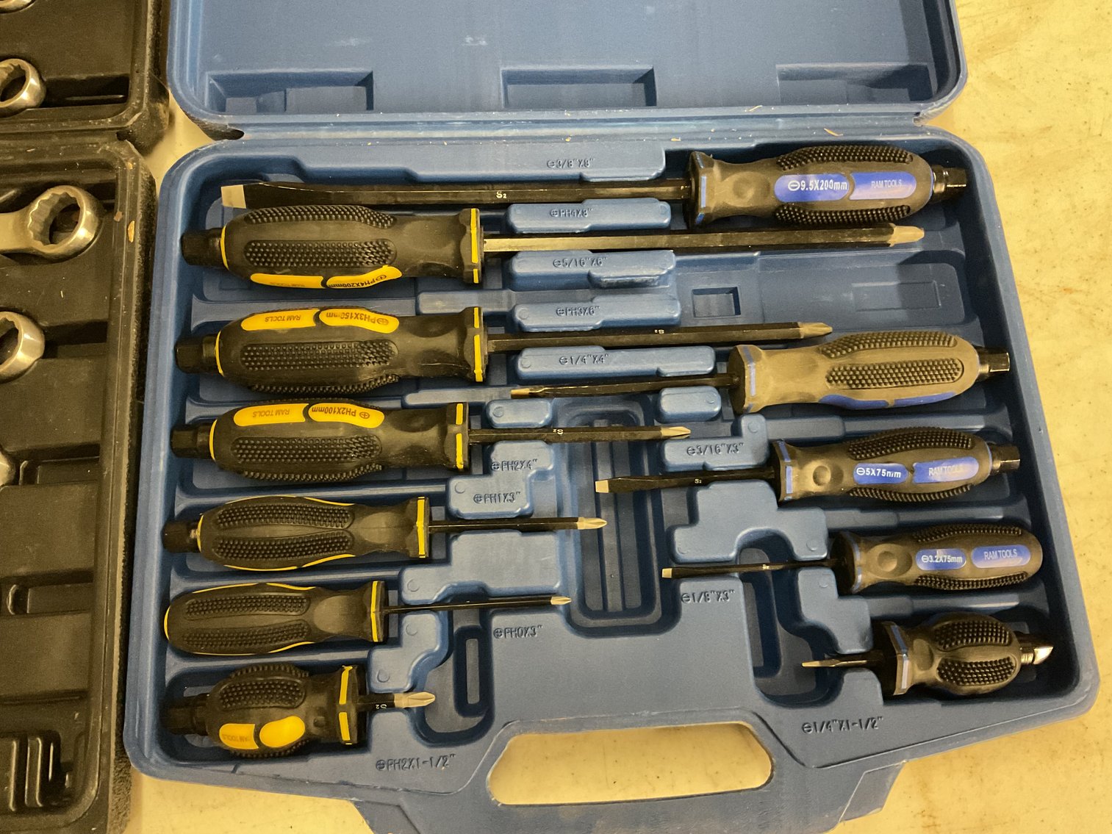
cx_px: 556
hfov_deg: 61.7
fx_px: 932
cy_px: 417
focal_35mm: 29
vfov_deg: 48.2
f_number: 1.8
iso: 500
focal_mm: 3
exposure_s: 1/30
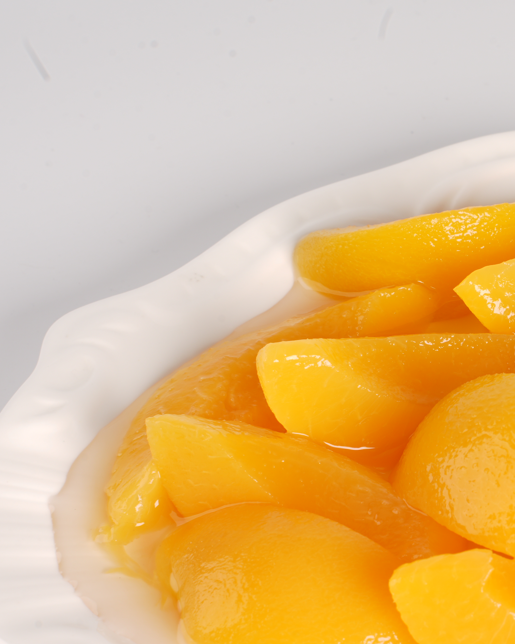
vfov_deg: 12.1
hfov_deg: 9.6
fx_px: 3029
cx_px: 564
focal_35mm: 159
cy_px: 388
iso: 80
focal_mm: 75
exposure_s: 1/125
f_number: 22
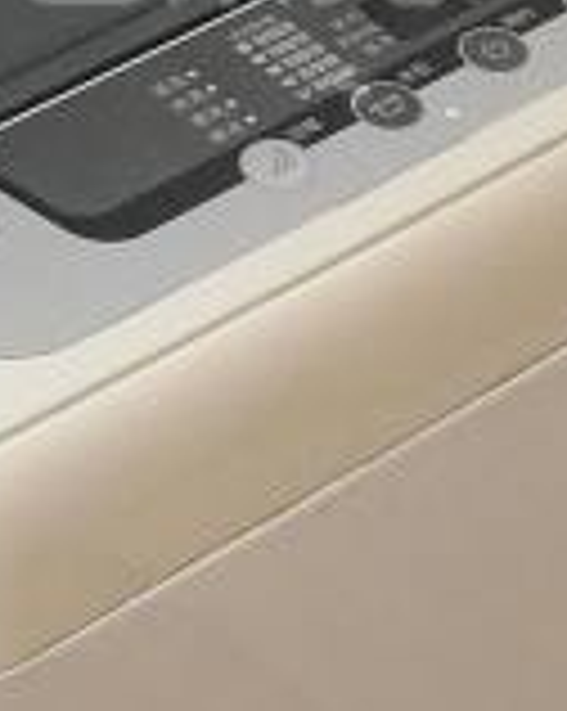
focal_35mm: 178
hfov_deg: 8.6
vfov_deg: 10.7
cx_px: 86
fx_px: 3741
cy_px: -106
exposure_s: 1/25
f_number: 1.8
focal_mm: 5.3
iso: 320
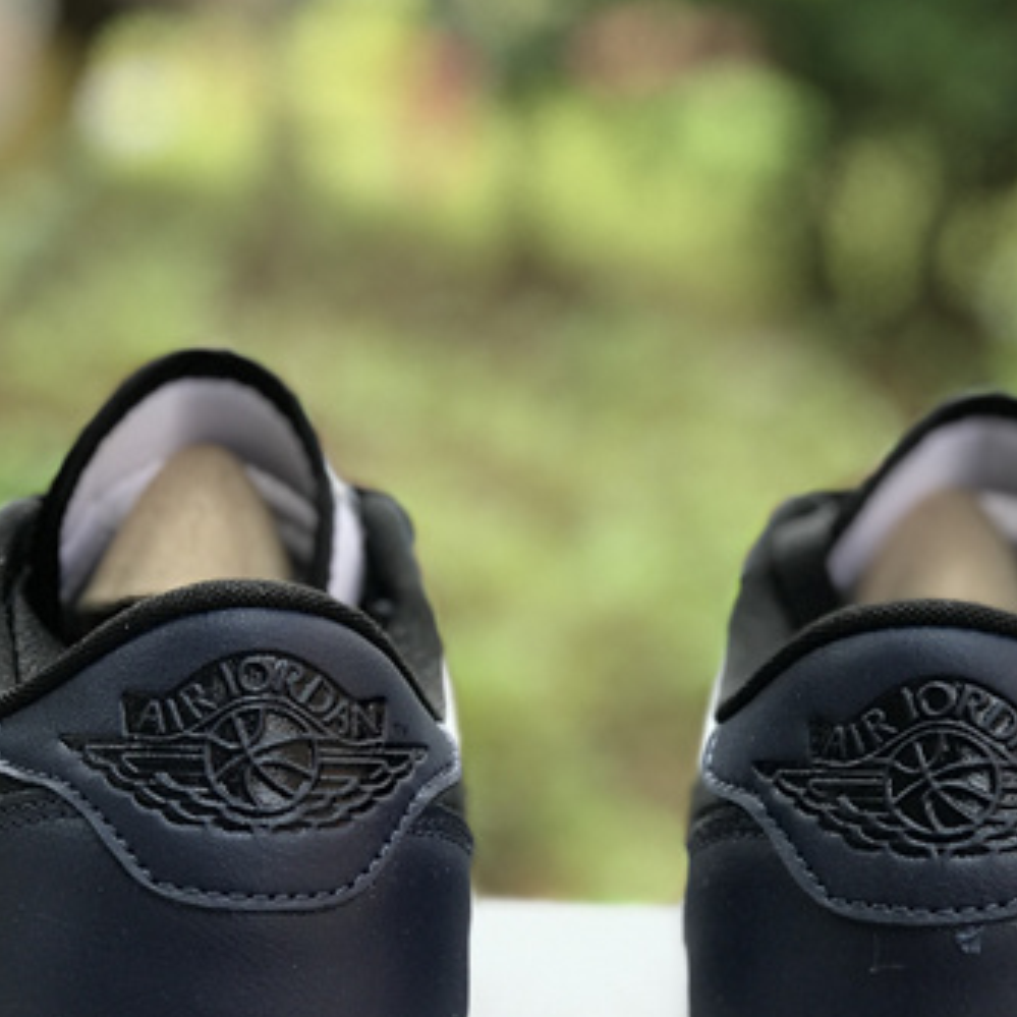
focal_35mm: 112
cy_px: 786
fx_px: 3723
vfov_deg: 15.5
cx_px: 586
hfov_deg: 15.5
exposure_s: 1/100
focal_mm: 6.6
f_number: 2.8
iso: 25
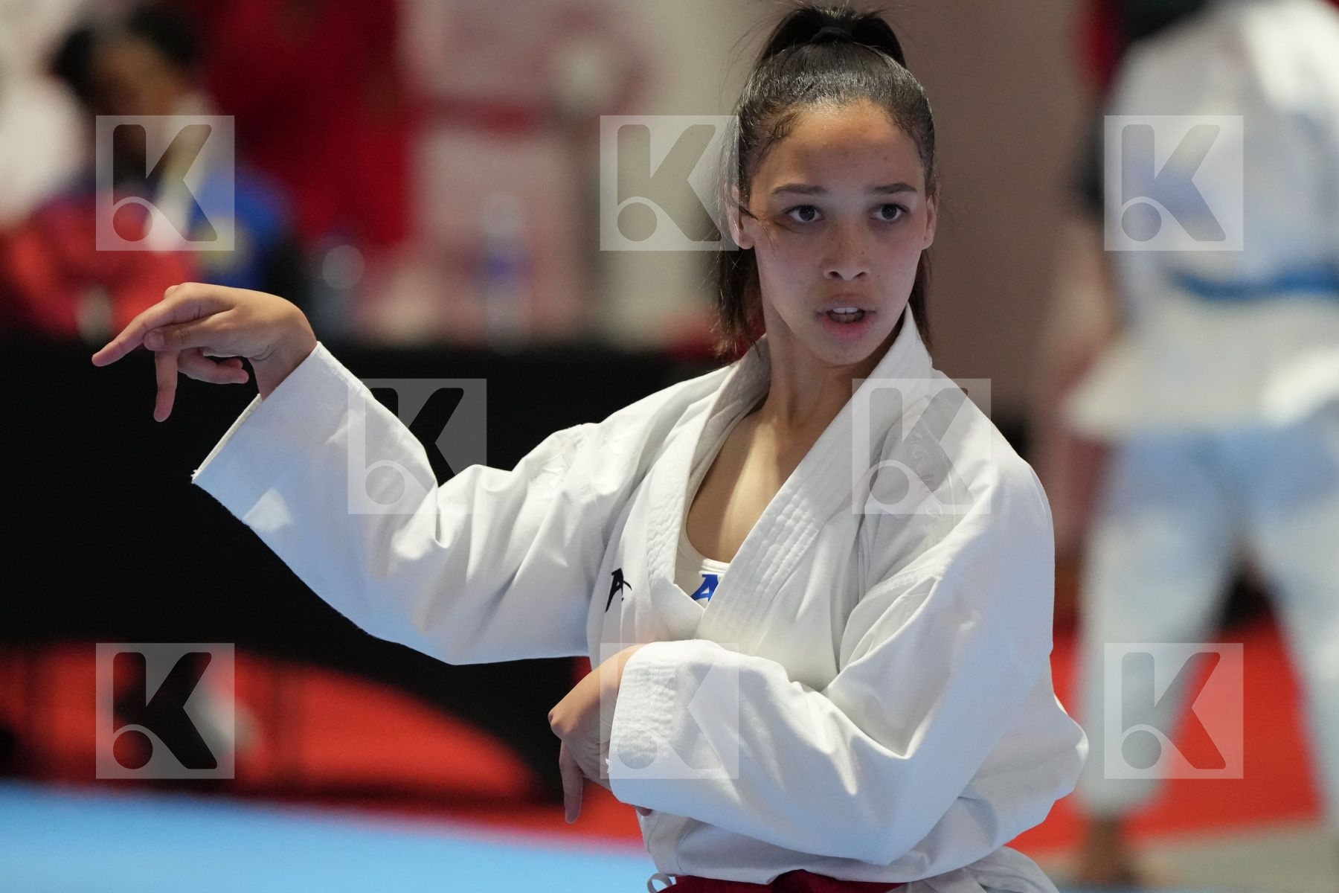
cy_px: 446
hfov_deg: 7.3
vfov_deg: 4.9
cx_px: 670
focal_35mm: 282
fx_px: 10488
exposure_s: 1/500
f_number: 2.8
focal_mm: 188
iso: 6400
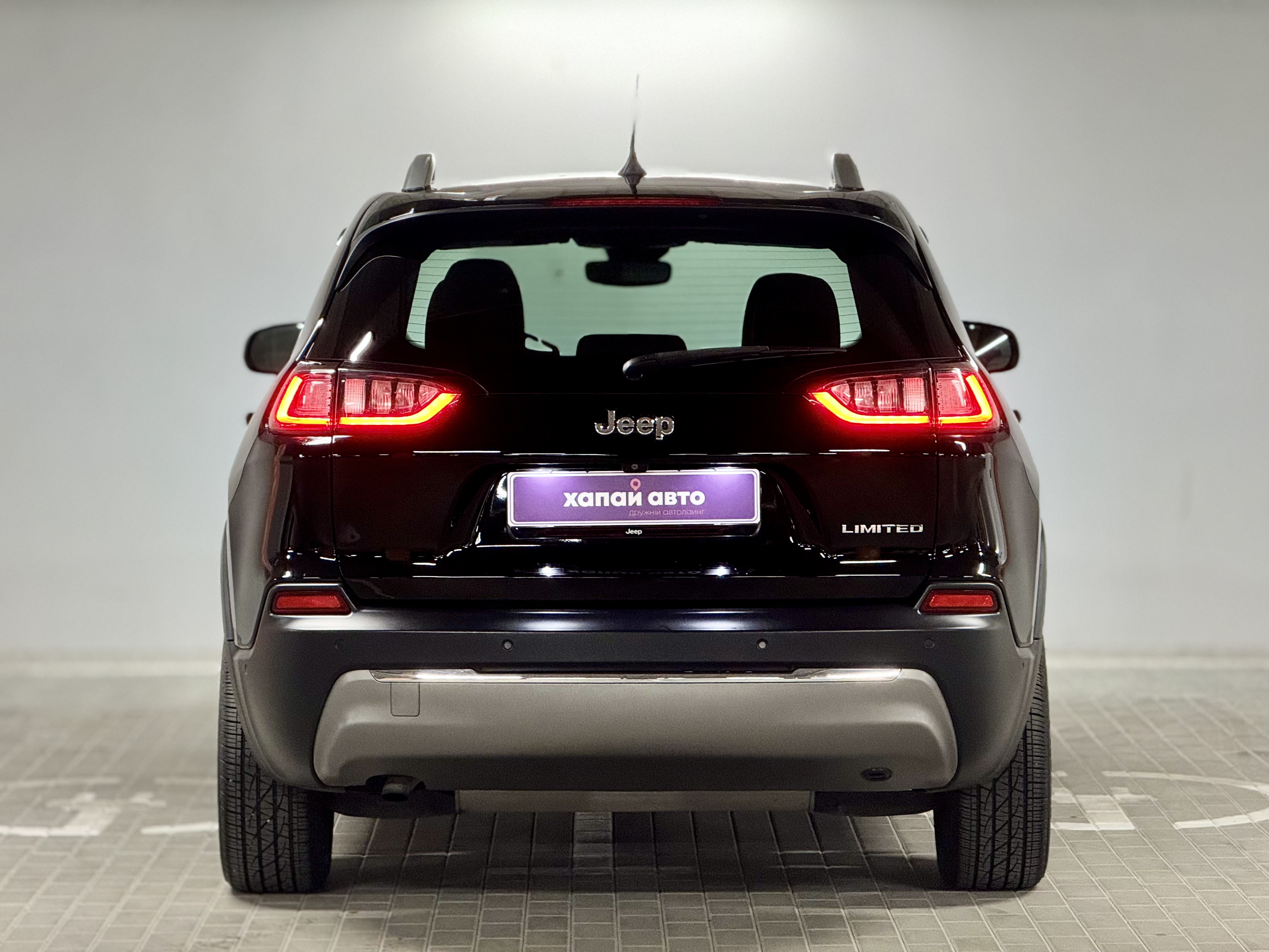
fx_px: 4399
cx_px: 634
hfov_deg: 16.4
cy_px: 476
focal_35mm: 120
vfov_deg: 12.3
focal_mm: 15.66
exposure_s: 1/50
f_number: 2.8
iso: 320
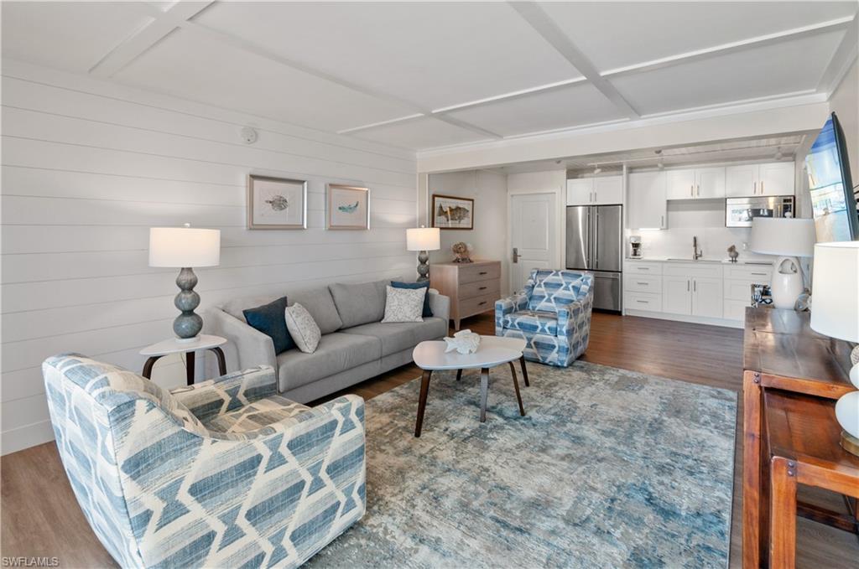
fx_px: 357
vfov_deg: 77.1
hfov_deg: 100.5
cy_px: 284
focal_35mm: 15
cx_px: 430
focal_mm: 10
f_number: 8
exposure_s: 1/8
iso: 200
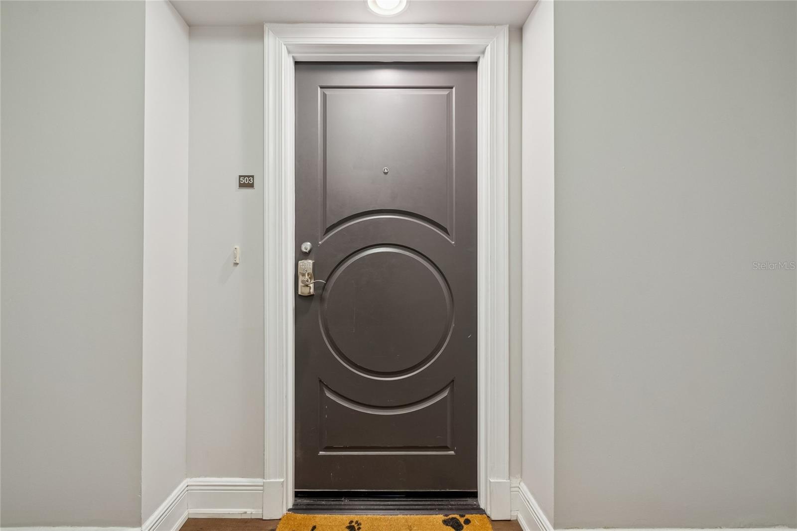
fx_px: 332
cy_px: 266
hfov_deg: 100.4
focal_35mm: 15
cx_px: 398
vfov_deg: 77.3
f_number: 7.1
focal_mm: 10
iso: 500
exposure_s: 1/8
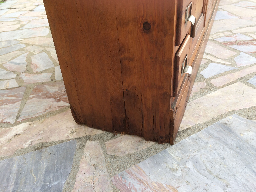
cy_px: 96
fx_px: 214
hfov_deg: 61.7
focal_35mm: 29
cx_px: 128
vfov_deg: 48.2
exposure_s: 1/351
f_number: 2.2
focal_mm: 4.15
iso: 32
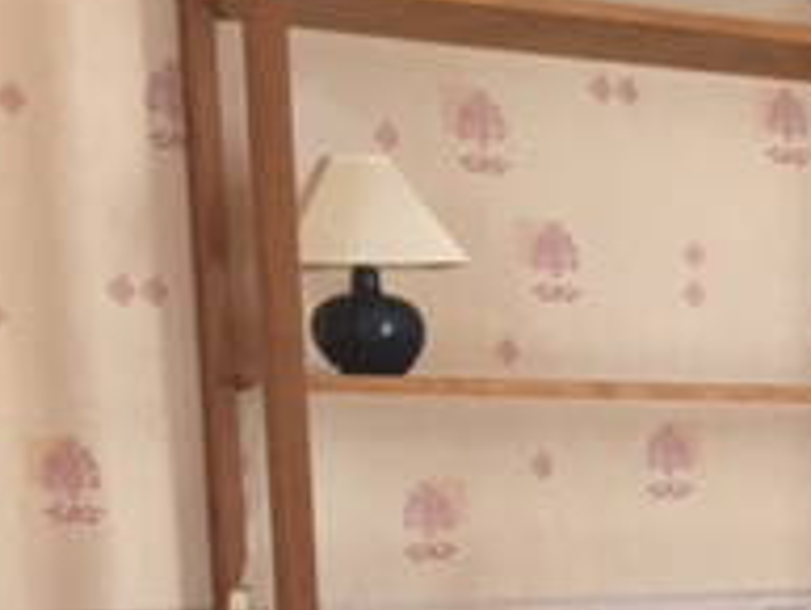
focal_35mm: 96
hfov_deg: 17.9
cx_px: 1277
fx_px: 2251
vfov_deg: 14.7
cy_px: 812
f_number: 2.2
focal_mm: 4.15
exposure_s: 1/33
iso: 50
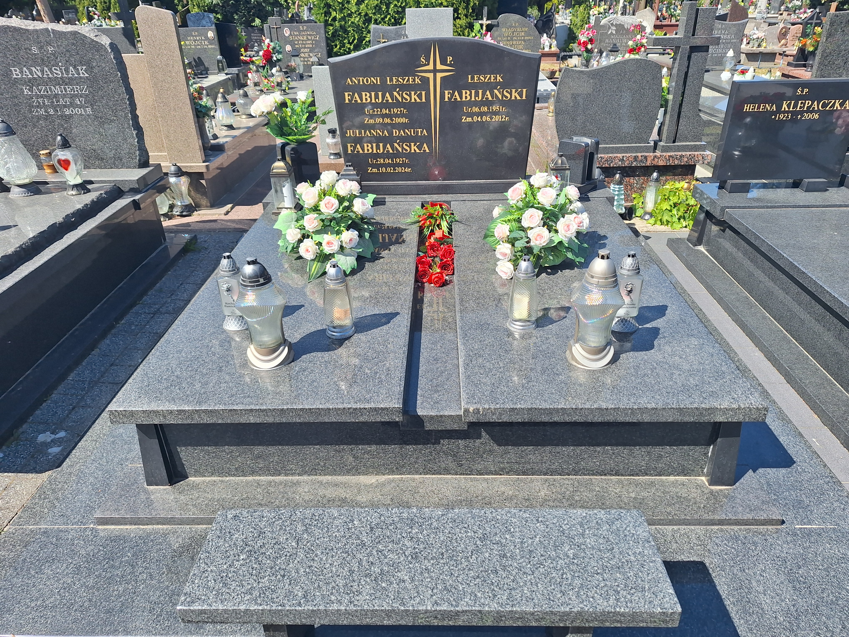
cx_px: 424
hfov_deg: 73.9
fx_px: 564
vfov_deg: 58.9
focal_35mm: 23
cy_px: 318
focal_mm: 5.54
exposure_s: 1/1779
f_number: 1.8
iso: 40
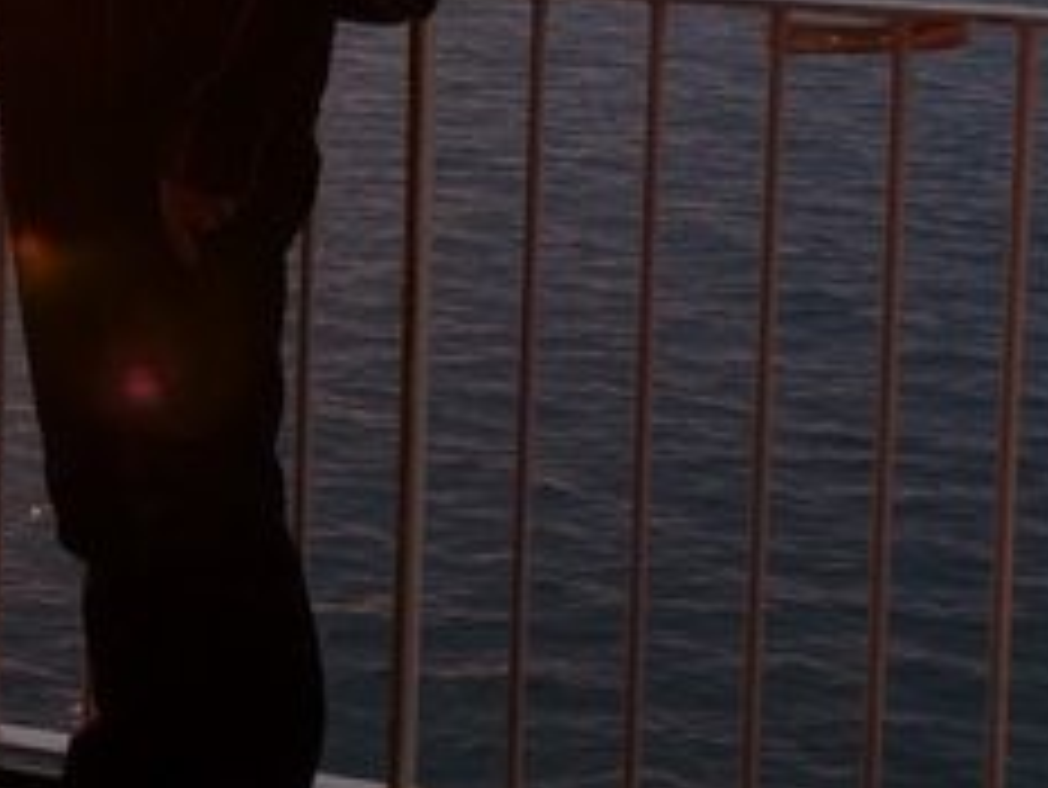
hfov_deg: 17.2
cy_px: -180
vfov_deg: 13.1
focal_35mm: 110
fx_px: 3332
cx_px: -139
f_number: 3.9
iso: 100
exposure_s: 1/100
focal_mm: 6.7
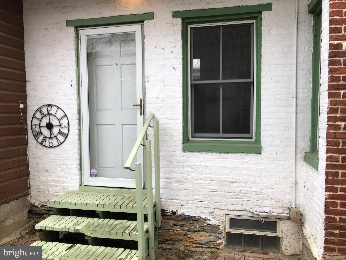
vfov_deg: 49.7
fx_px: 280
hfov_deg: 63.4
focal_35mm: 28
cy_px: 130
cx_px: 173
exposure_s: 1/120
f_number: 1.8
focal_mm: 3.99
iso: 20
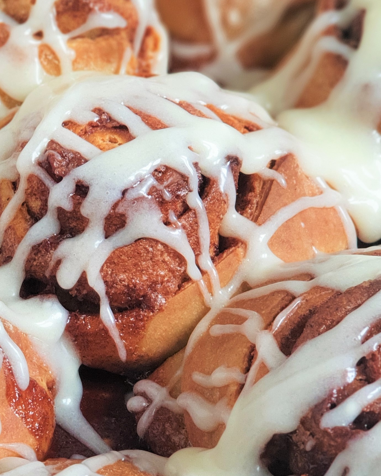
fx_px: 1677
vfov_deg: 16.2
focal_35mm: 119
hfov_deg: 12.8
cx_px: 6
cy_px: 272
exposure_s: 1/33
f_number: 2.4
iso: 100
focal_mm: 6
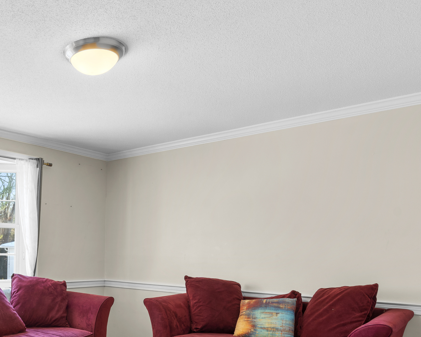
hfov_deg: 46.6
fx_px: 436
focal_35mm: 35
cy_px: 257
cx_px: 45
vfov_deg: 40.9
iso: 200
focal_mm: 16
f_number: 9
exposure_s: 1.6
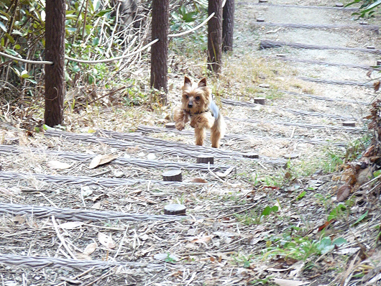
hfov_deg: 10.1
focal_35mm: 196
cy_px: 143
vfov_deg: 7.6
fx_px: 2158
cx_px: 190
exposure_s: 1/100
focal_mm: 34.9
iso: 500
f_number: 4
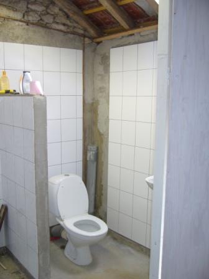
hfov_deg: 40.7
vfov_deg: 52.6
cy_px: 140
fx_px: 282
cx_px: 104
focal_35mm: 35
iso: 100
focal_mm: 5.8
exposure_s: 1/20
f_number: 2.8
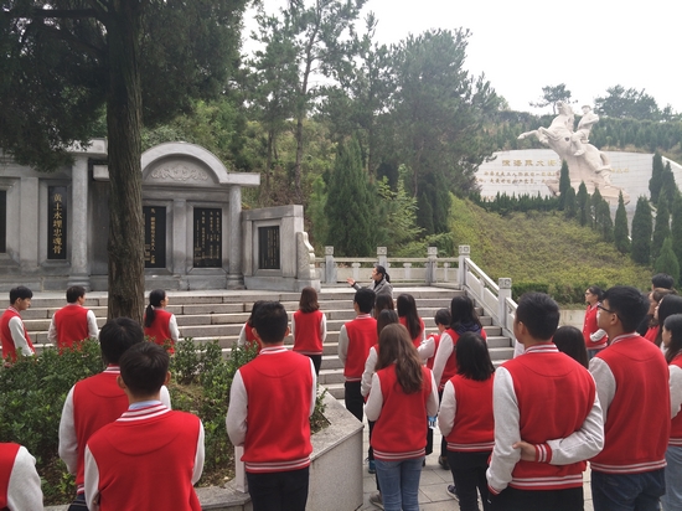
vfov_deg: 61.0
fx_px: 433
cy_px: 256
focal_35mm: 22
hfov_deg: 76.4
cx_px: 341
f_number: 2
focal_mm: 3.79
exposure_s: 1/100
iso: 50
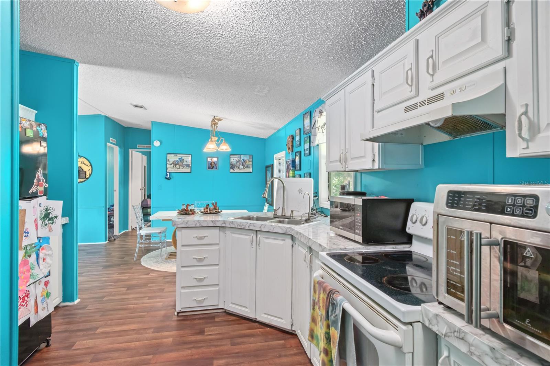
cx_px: 275
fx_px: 275
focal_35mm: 18
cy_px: 183
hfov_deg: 90.0
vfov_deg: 67.4
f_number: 9
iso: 250
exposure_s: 1/6
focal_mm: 12
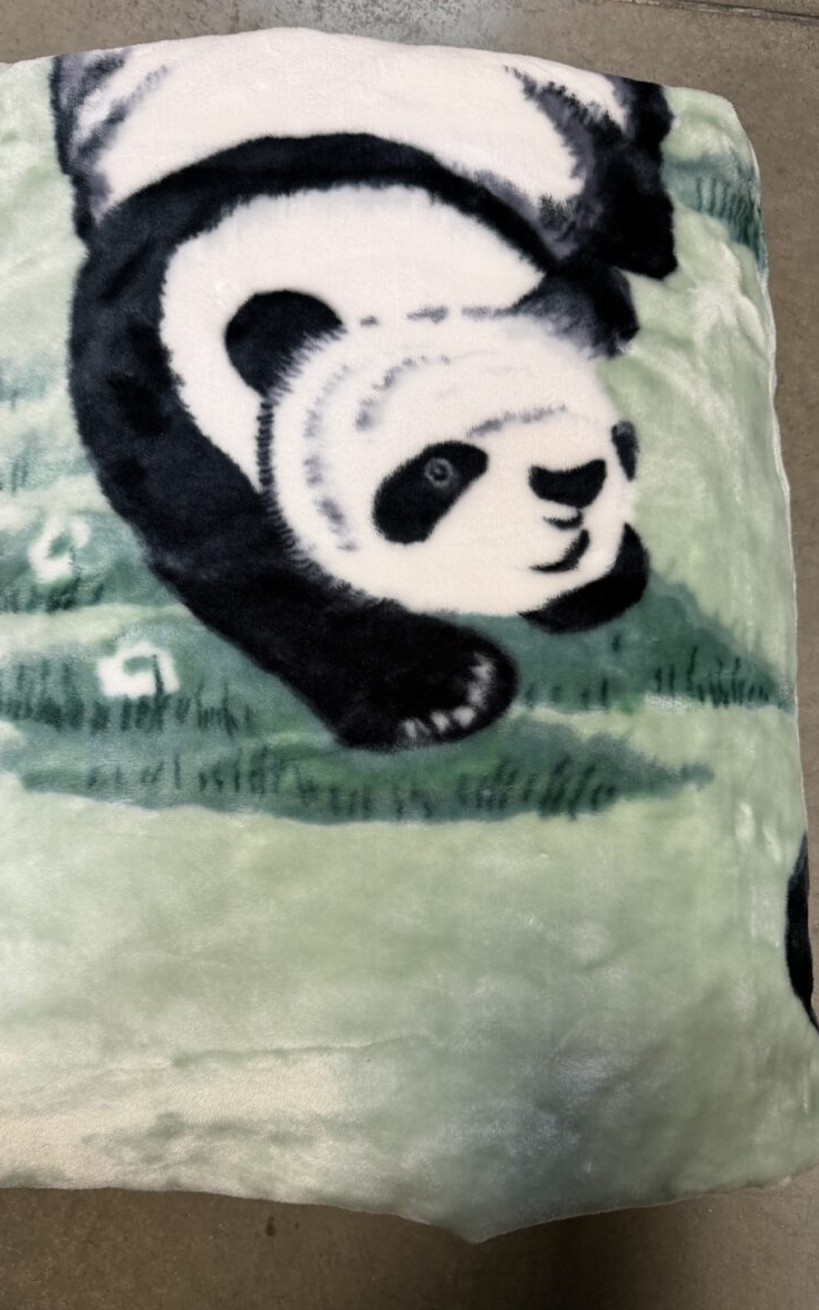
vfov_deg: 70.4
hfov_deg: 47.4
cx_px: 347
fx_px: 928
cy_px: 654
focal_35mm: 26
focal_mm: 6.76
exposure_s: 1/50
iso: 160
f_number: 1.78
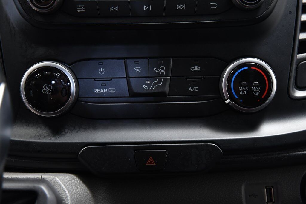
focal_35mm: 70
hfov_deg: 28.8
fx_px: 595
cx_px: 153
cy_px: 102
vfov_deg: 19.5
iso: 1600
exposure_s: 1/15
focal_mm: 70
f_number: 4
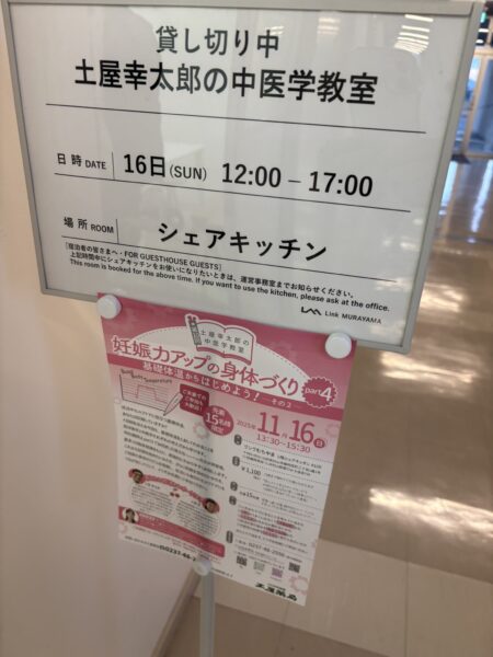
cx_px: 246
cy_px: 328
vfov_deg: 67.3
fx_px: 494
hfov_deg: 53.1
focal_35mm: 26
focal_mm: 5.96
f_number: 1.6
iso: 64
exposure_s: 1/50
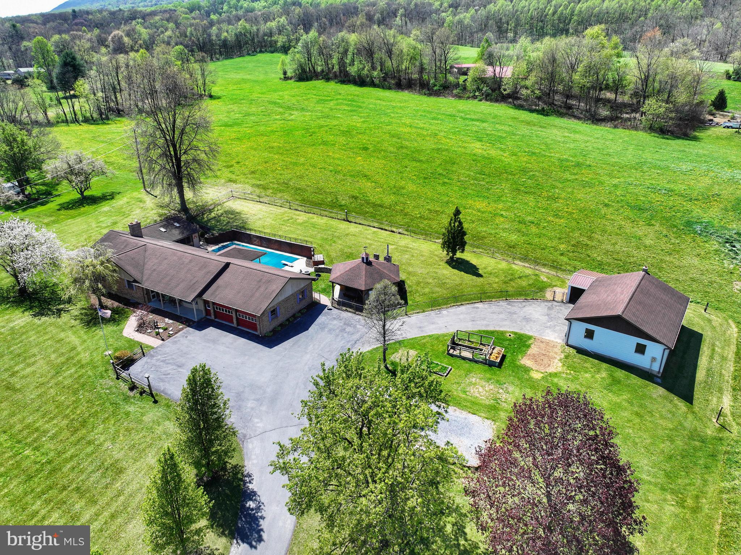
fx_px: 514
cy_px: 278
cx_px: 370
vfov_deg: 56.8
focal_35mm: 24
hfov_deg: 71.6
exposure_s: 1/60
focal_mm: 12.29
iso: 100
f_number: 2.8
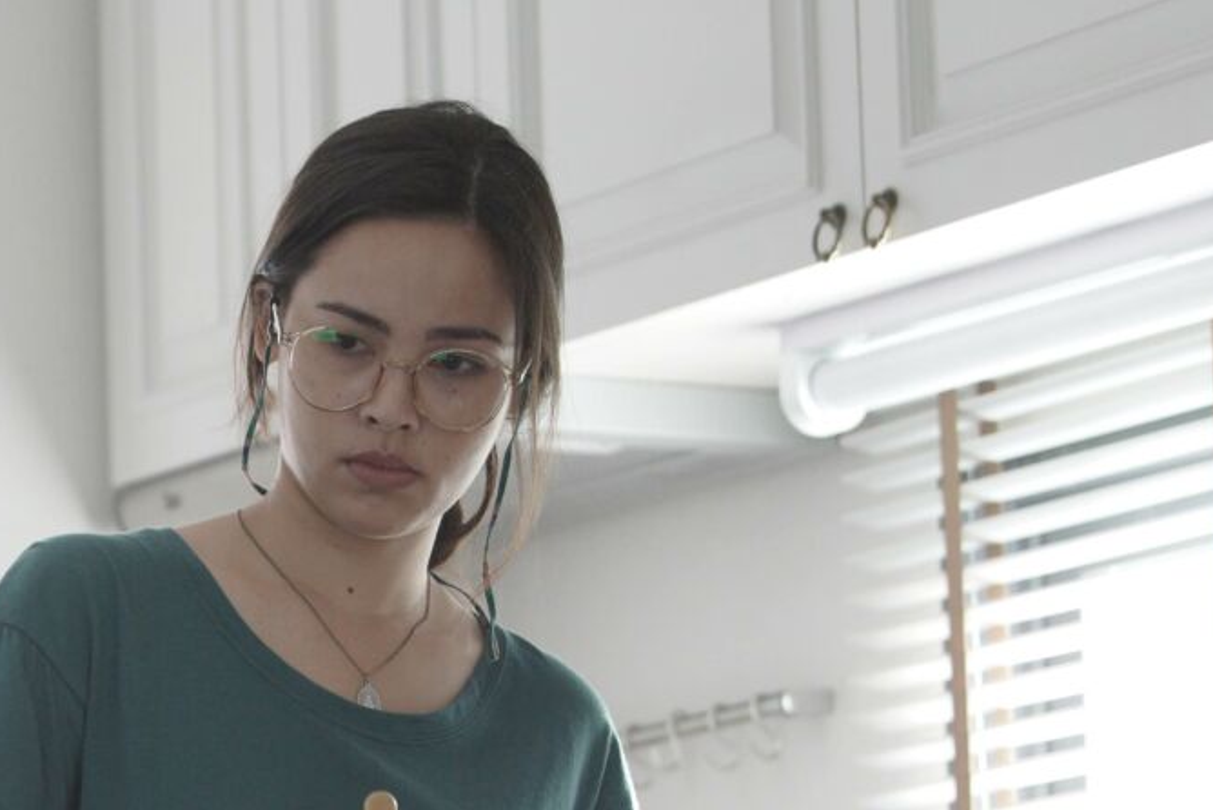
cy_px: 681
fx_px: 6809
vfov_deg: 6.8
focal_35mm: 202
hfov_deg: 10.1
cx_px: 74
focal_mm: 75
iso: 1600
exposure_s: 1/60
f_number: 3.5
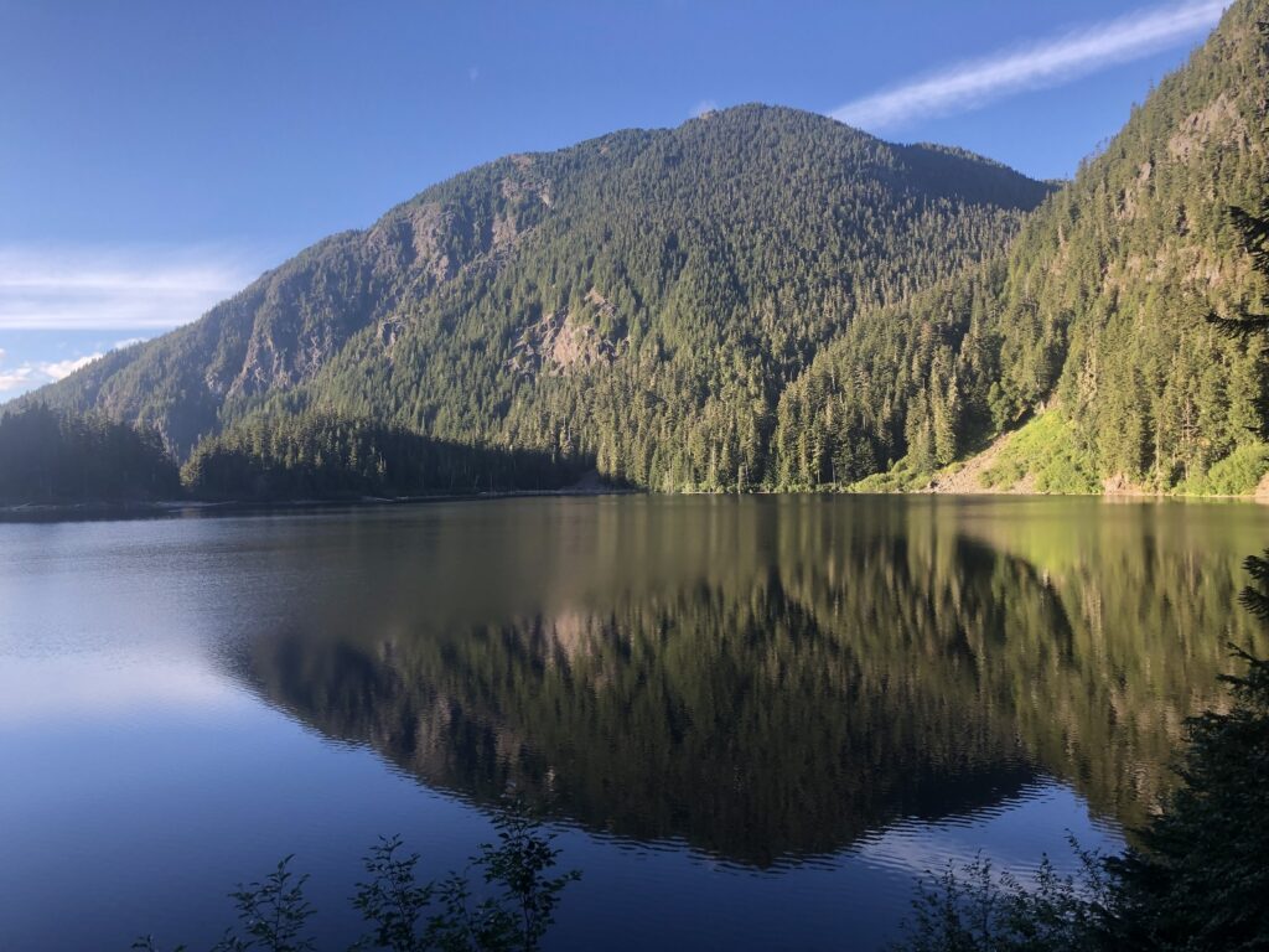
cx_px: 634
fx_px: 1026
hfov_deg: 63.4
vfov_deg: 49.7
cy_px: 476
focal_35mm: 28
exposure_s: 1/296
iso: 20
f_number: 1.8
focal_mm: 3.99
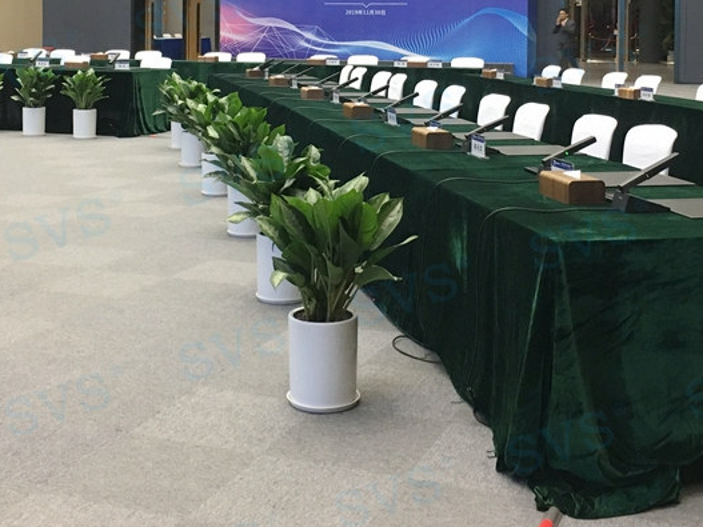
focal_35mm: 55
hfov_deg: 34.9
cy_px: 61
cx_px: 341
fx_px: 1117
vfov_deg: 25.8
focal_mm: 4.15
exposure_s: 1/17
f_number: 2.2
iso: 80
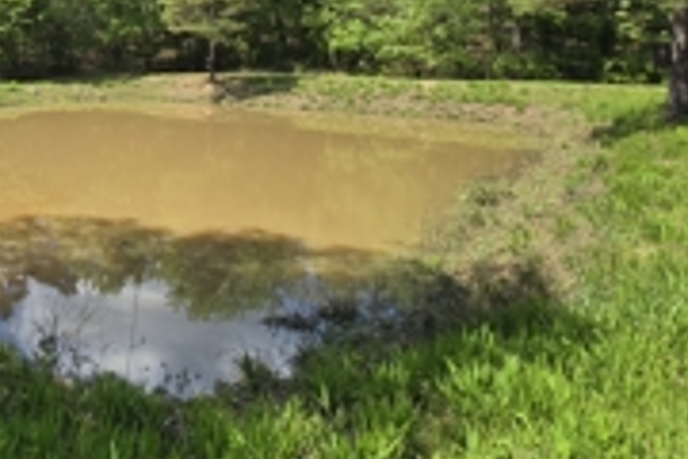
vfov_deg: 42.0
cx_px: 65
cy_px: 103
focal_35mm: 30
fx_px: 573
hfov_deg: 53.8
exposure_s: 1/1709
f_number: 2.2
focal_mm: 2.2
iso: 50
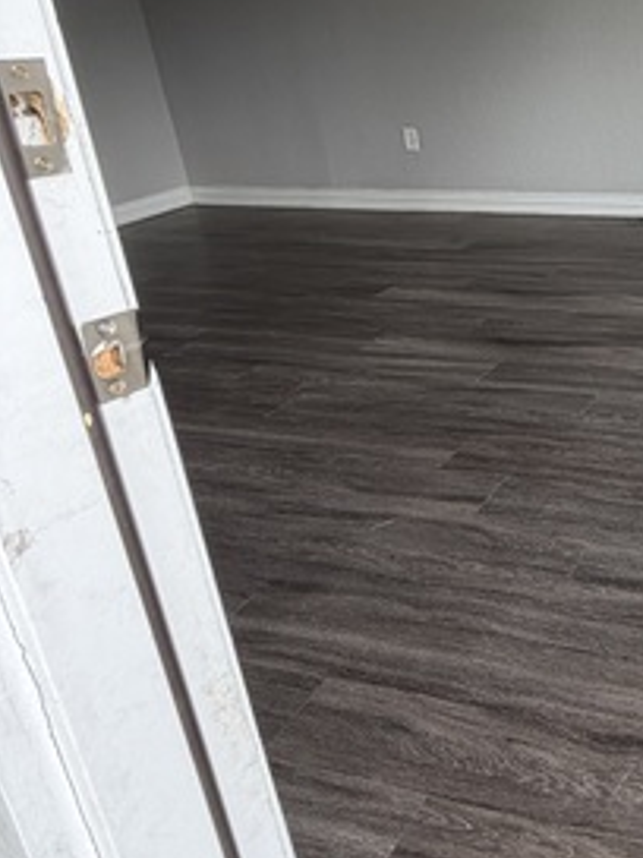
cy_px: 246
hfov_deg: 35.0
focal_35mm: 33
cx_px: 753
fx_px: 817
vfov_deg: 53.5
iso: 80
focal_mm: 2.22
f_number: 2.2
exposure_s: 1/121
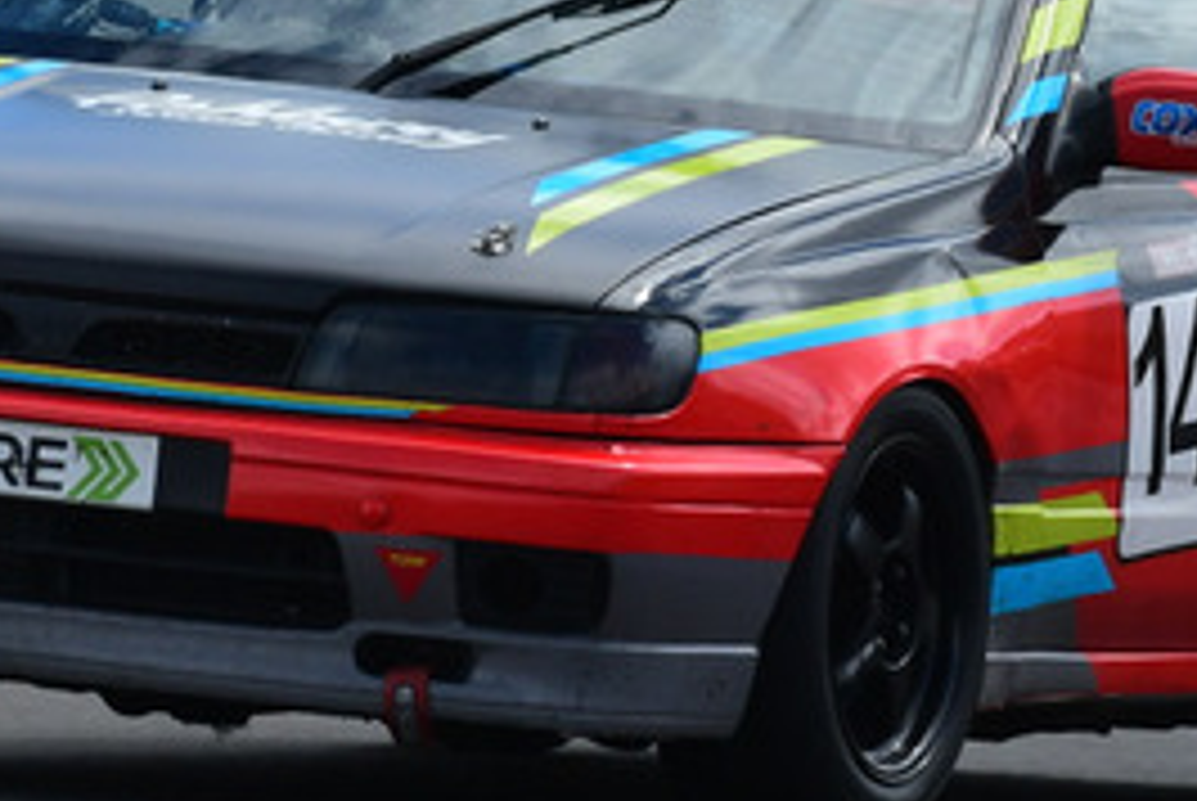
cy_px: -140
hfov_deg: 1.2
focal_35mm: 1713
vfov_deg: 0.8
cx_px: 482
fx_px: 57019
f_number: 10
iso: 400
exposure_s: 1/640
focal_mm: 380
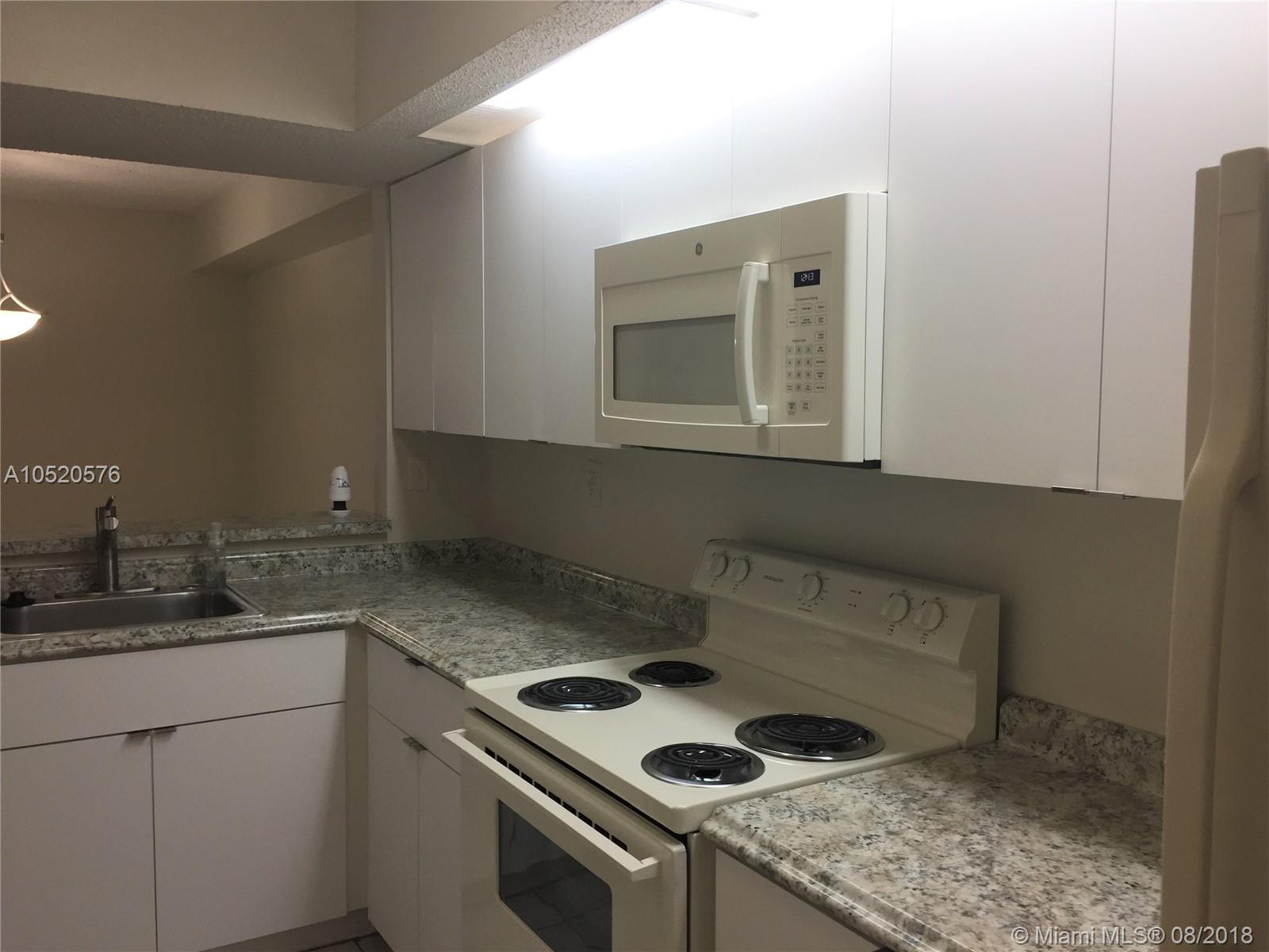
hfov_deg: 61.7
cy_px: 476
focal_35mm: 29
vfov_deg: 48.2
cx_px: 634
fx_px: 1063
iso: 50
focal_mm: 4.15
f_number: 2.2
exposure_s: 1/120
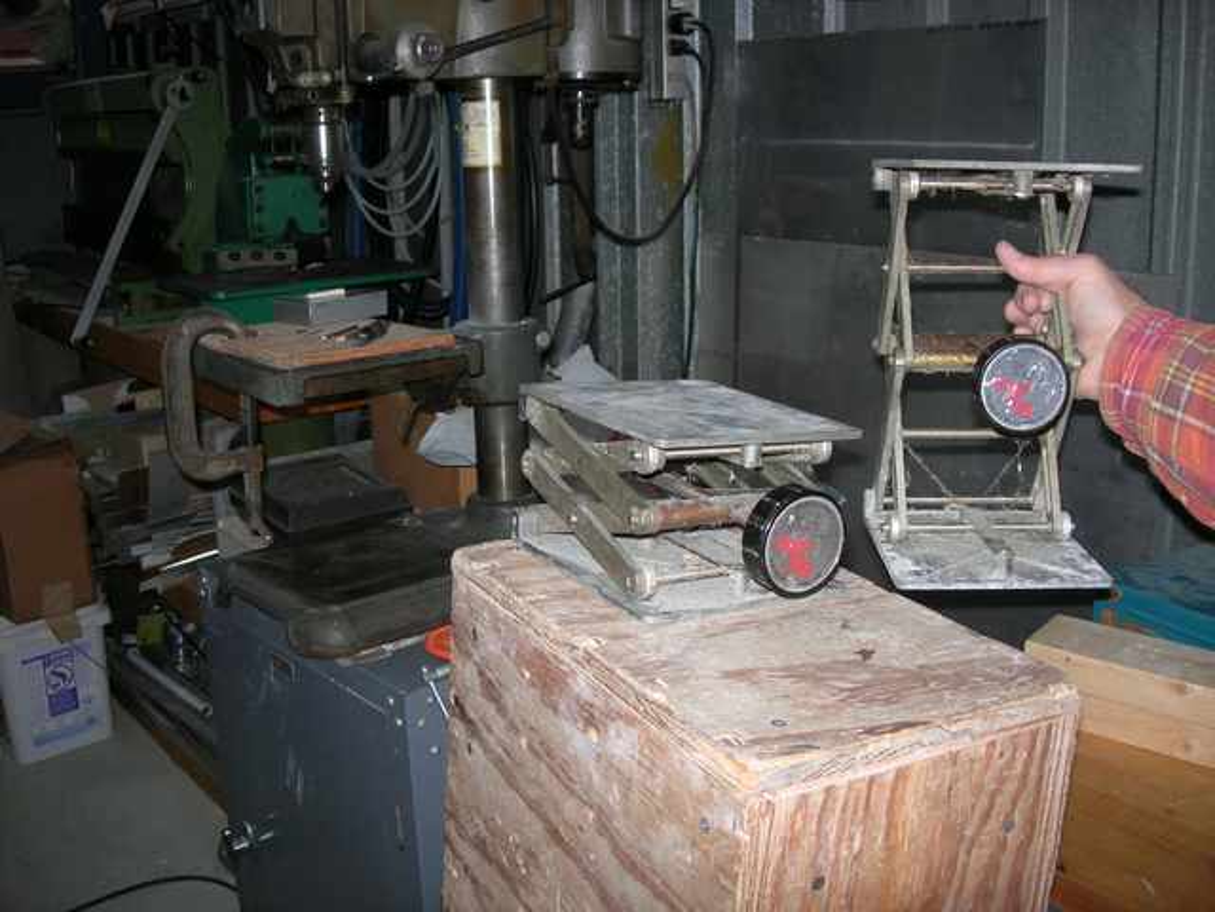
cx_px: 608
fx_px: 1334
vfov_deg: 37.7
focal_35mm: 38
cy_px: 456
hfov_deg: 49.0
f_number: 2.8
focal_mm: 7.8
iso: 64
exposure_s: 1/60.1
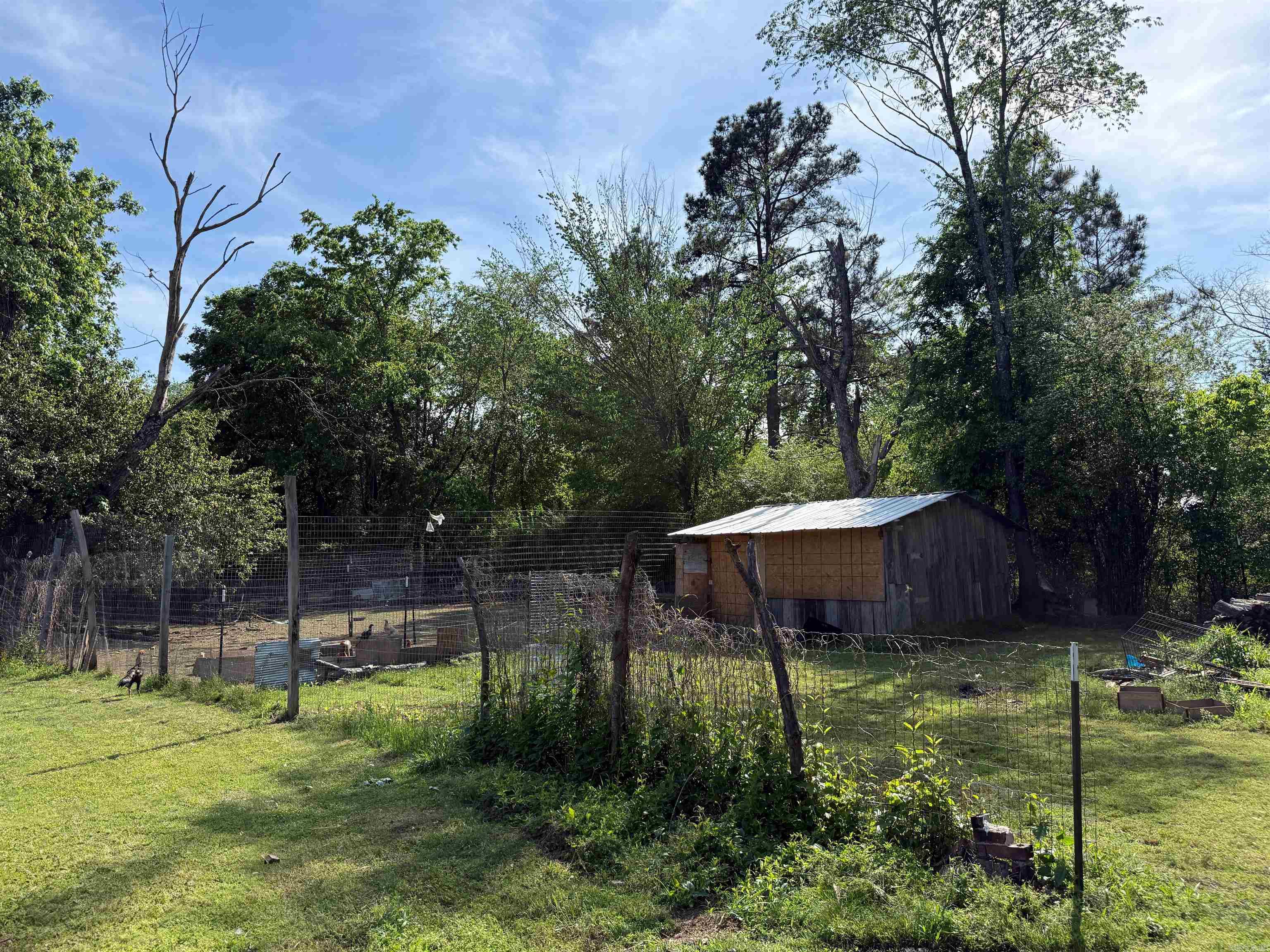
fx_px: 881
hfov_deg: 71.6
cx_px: 635
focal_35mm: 24
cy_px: 476
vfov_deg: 56.8
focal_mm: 6.76
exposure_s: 1/3953
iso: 100
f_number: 1.78
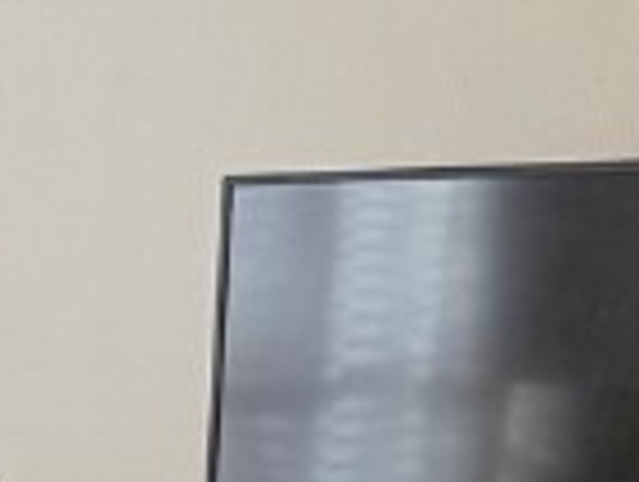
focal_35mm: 173
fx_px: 3199
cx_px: -783
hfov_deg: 10.2
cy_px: 473
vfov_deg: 8.6
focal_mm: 6.76
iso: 80
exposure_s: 1/230
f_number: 1.78
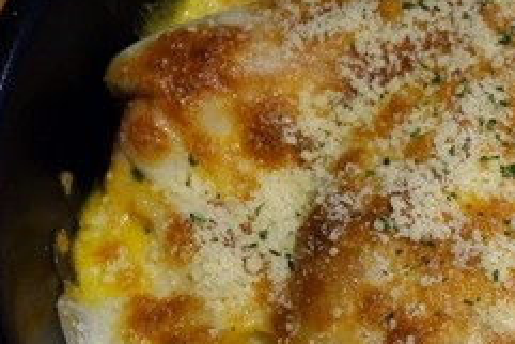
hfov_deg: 21.6
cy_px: 247
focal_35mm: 89
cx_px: 575
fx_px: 1274
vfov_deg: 15.3
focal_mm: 12.32
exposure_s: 1/40
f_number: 4.5
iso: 400
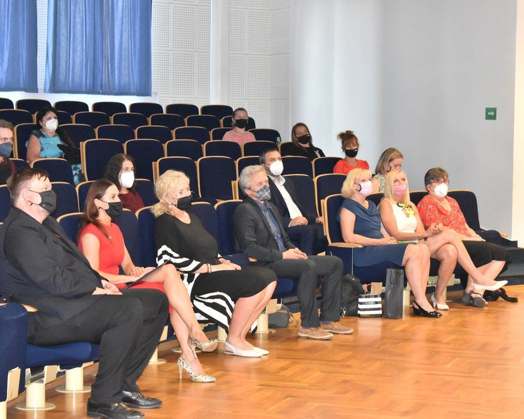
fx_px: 1451
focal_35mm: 94
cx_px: 211
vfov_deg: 16.4
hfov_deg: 20.5
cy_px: 209
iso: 3600
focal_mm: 55
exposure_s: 1/100
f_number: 6.3
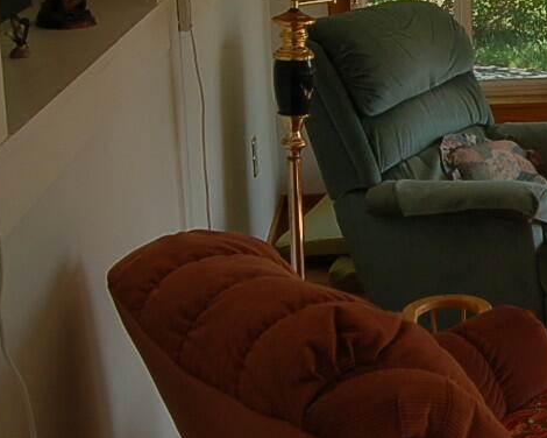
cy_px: 35
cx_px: 727
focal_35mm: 81
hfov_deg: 21.2
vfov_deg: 18.6
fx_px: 1311
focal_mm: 18
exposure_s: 1/160
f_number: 6.3
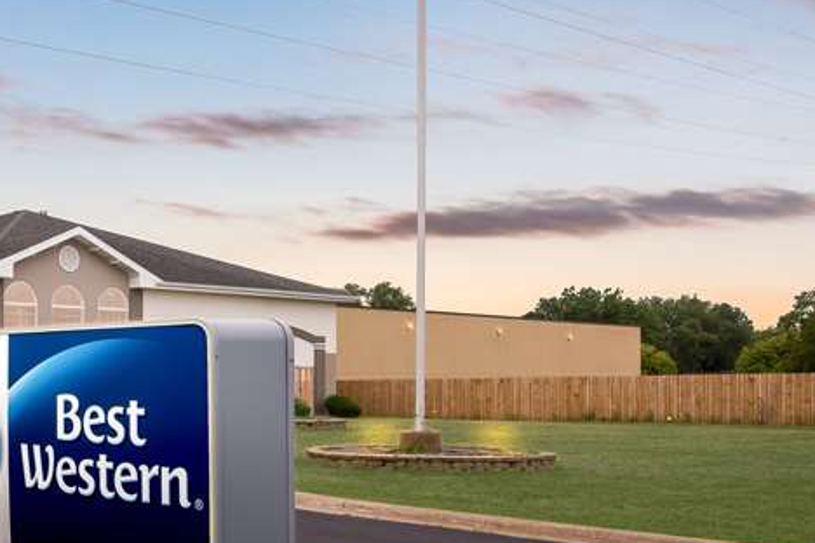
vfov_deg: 37.8
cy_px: 295
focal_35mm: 35
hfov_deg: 46.7
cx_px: 24
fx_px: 792
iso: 160
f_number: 14
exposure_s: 1/50
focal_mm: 16
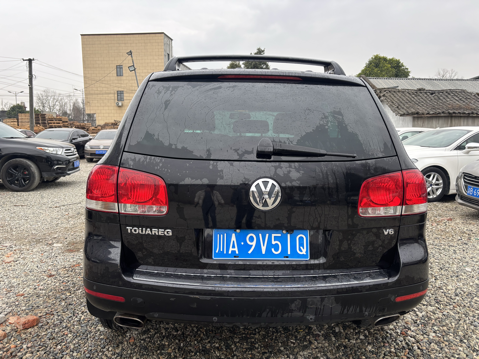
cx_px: 240
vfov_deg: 53.1
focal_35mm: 26
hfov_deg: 67.3
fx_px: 360
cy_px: 180
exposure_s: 1/147
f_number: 1.6
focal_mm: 5.96
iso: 40
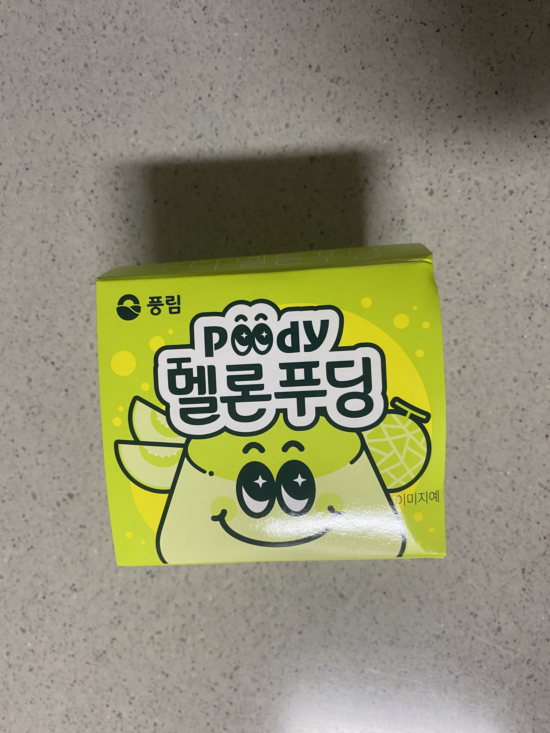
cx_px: 275
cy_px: 366
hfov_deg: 54.9
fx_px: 530
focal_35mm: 25
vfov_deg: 69.4
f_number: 1.8
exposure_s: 1/60
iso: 125
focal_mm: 4.25
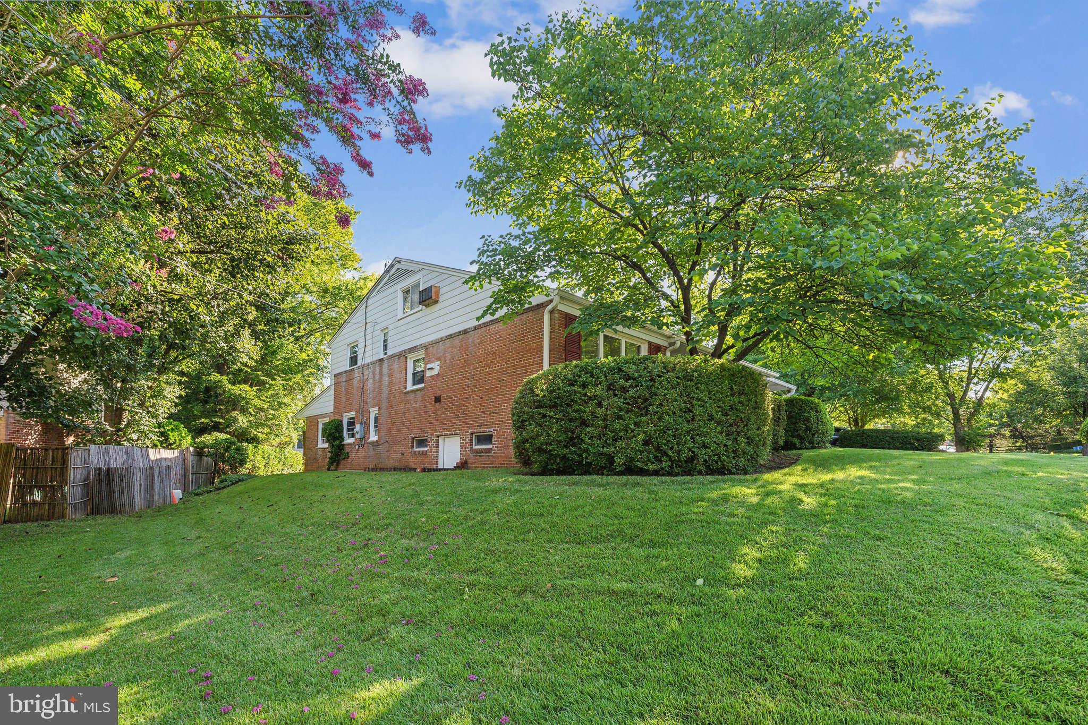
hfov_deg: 104.3
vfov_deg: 81.2
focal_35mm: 14
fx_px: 423
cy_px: 362
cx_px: 544
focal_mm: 14
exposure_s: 1/80
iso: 400
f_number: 11
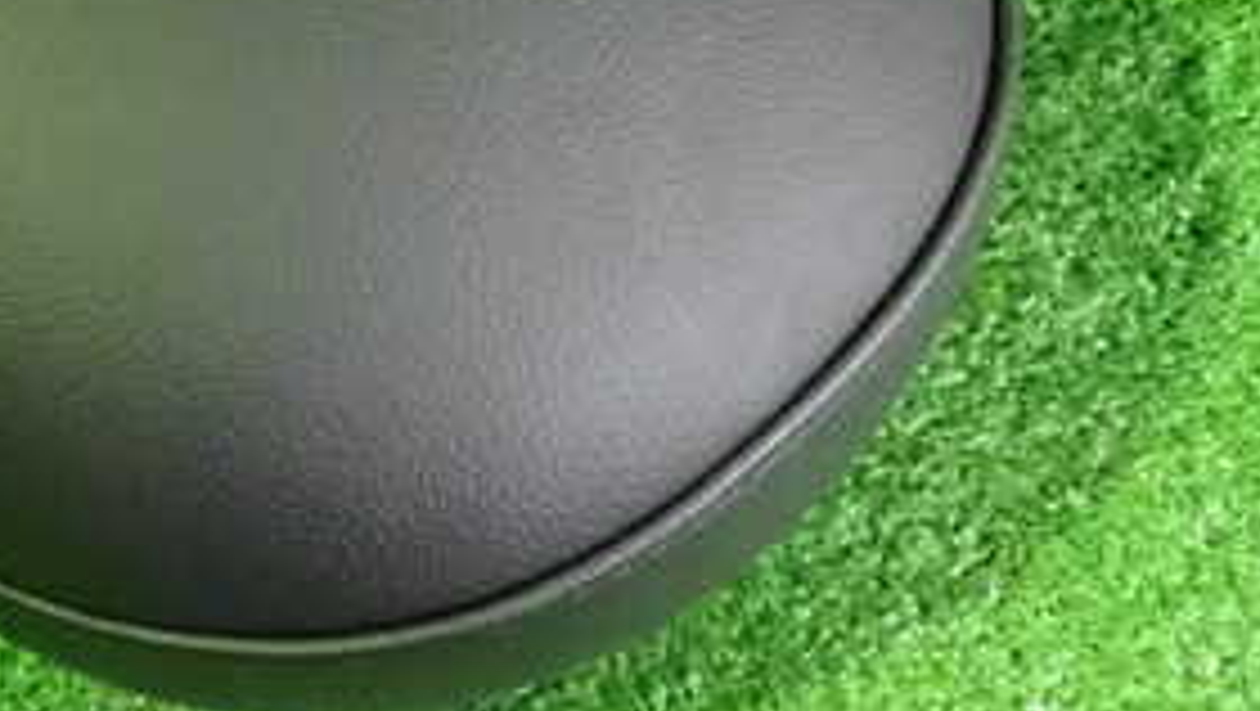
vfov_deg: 16.6
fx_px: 2340
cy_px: -135
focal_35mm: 70
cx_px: 0
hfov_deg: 28.3
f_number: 2.3
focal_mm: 5.4
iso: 2000
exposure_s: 1/50
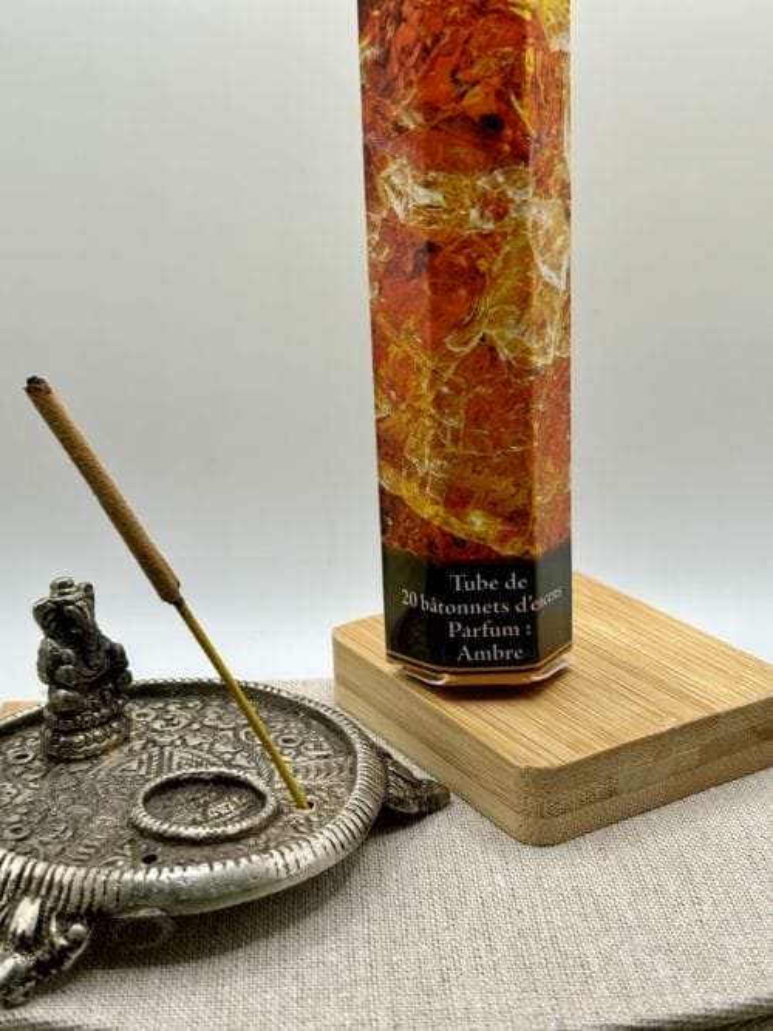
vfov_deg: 36.8
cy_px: 516
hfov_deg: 28.0
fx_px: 1549
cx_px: 386
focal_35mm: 52
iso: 25
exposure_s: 1/135
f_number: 1.6
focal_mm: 5.96
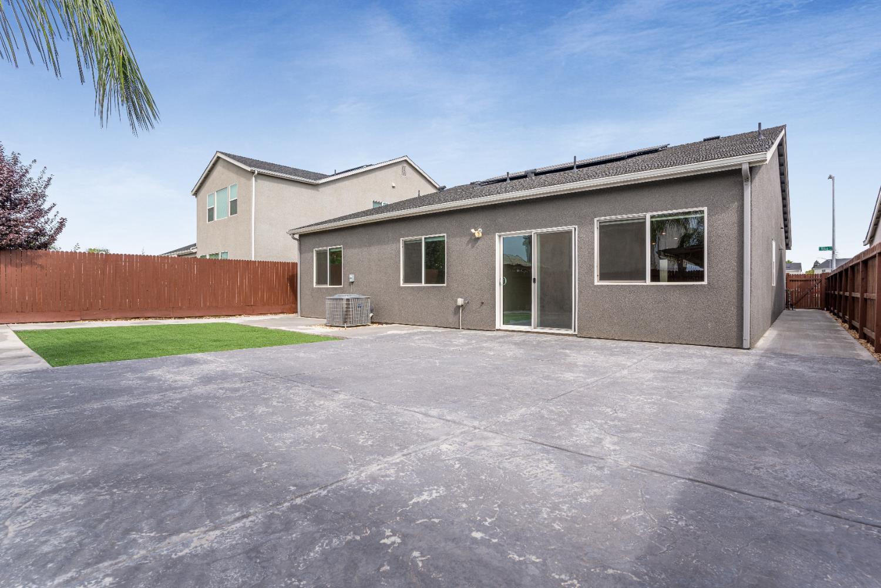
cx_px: 440
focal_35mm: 17
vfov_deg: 70.4
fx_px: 416
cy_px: 294
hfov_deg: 93.3
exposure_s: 1/500
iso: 80
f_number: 5.6
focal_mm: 17
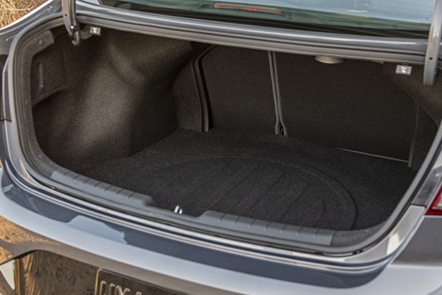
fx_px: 614
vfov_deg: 27.0
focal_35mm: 50
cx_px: 228
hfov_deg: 39.6
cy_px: 149
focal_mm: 42
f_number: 4.5
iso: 200
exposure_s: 1/40
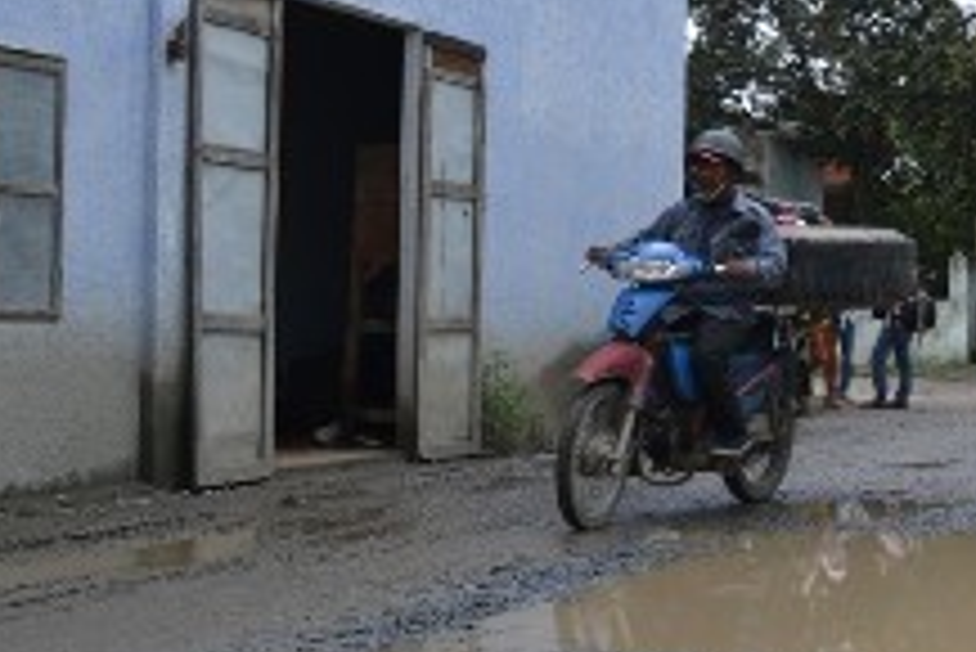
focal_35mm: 62
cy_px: 277
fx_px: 1682
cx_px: 904
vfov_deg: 21.9
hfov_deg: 30.7
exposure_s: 1/160
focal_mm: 20
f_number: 6.3
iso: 100
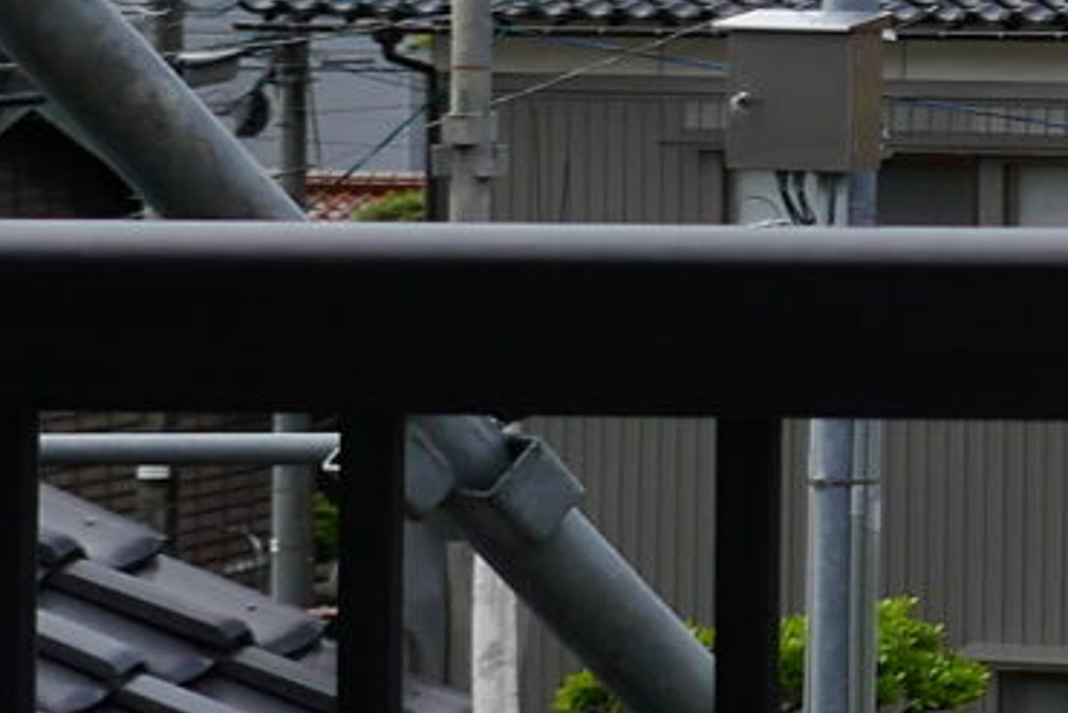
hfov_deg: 10.0
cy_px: -189
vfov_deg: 7.9
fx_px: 5134
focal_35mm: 173
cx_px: 2754
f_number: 2.8
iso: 125
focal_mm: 9.1
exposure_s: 1/2000
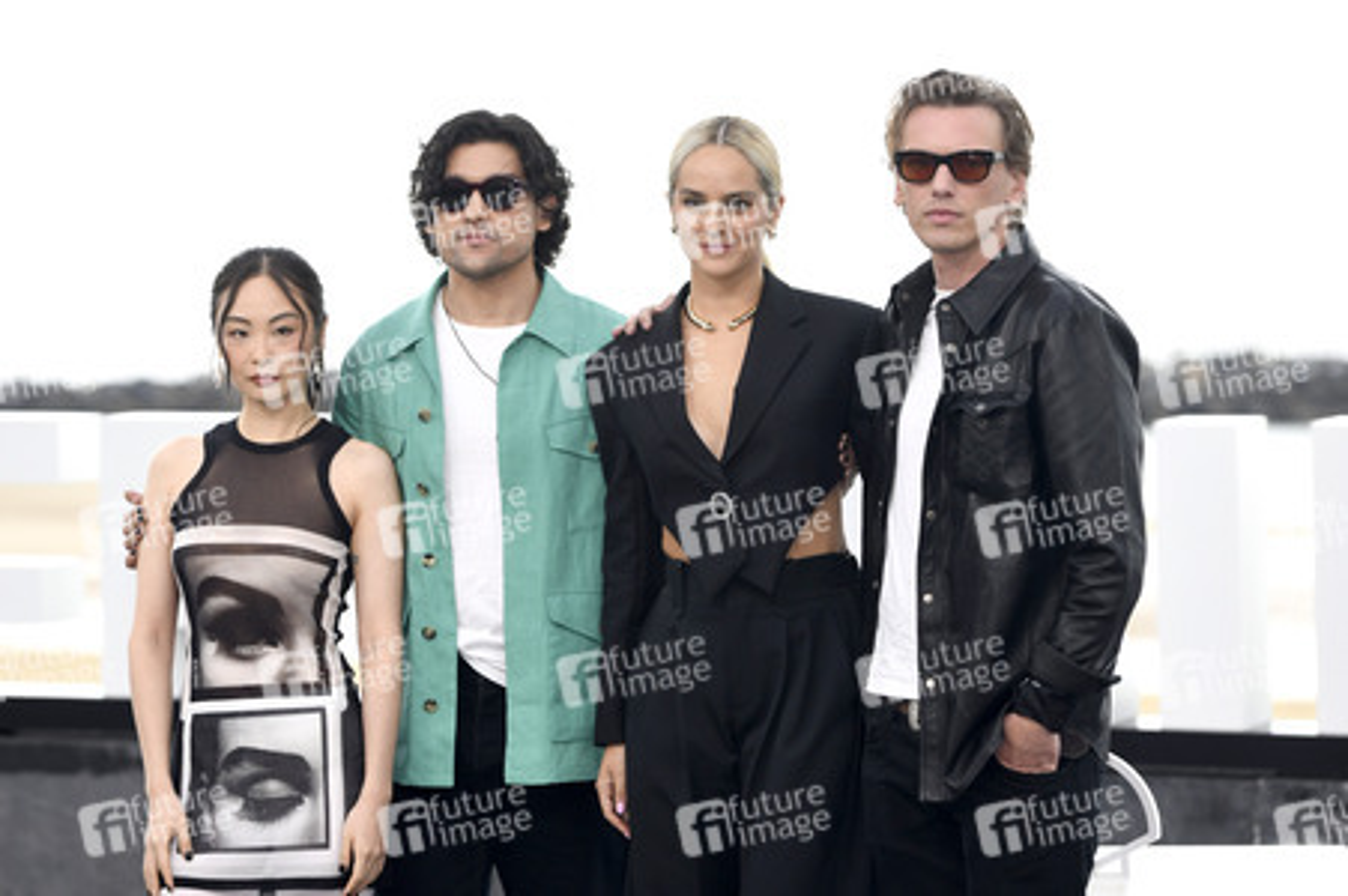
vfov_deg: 11.8
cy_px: 448
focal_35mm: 116
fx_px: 4340
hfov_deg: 17.7
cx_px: 674
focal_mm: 116
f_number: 4
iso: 640
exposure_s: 1/640
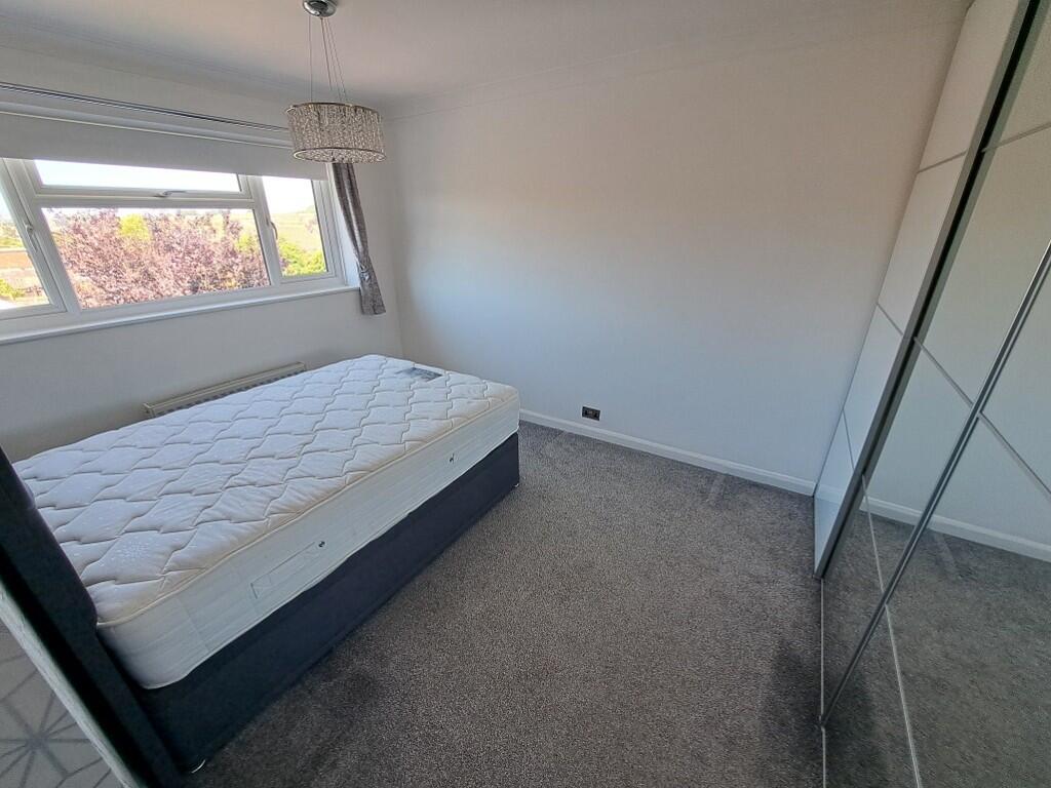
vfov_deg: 89.9
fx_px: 395
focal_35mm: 13
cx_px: 526
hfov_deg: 106.2
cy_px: 394
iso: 50
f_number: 2.2
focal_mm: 1.74
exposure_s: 1/50
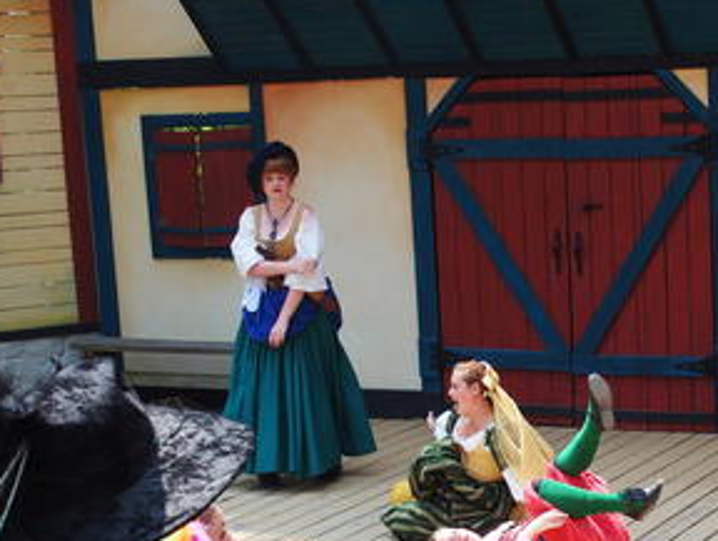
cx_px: 526
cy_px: 374
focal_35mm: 78
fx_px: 1621
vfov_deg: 18.9
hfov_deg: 24.7
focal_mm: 10.8
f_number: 3.5
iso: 100
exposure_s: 1/160
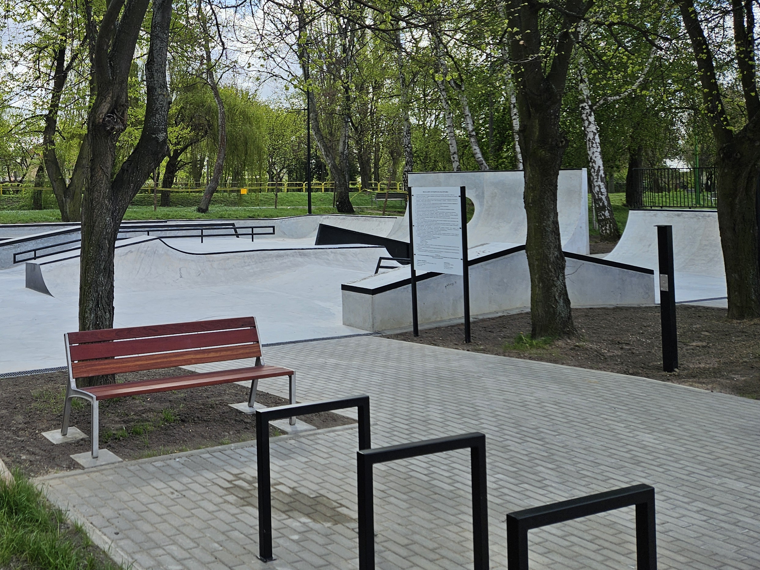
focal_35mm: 37
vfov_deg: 37.6
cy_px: 132
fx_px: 812
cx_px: 161
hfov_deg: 47.6
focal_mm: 5.4
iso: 25
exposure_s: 1/1328
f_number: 1.8
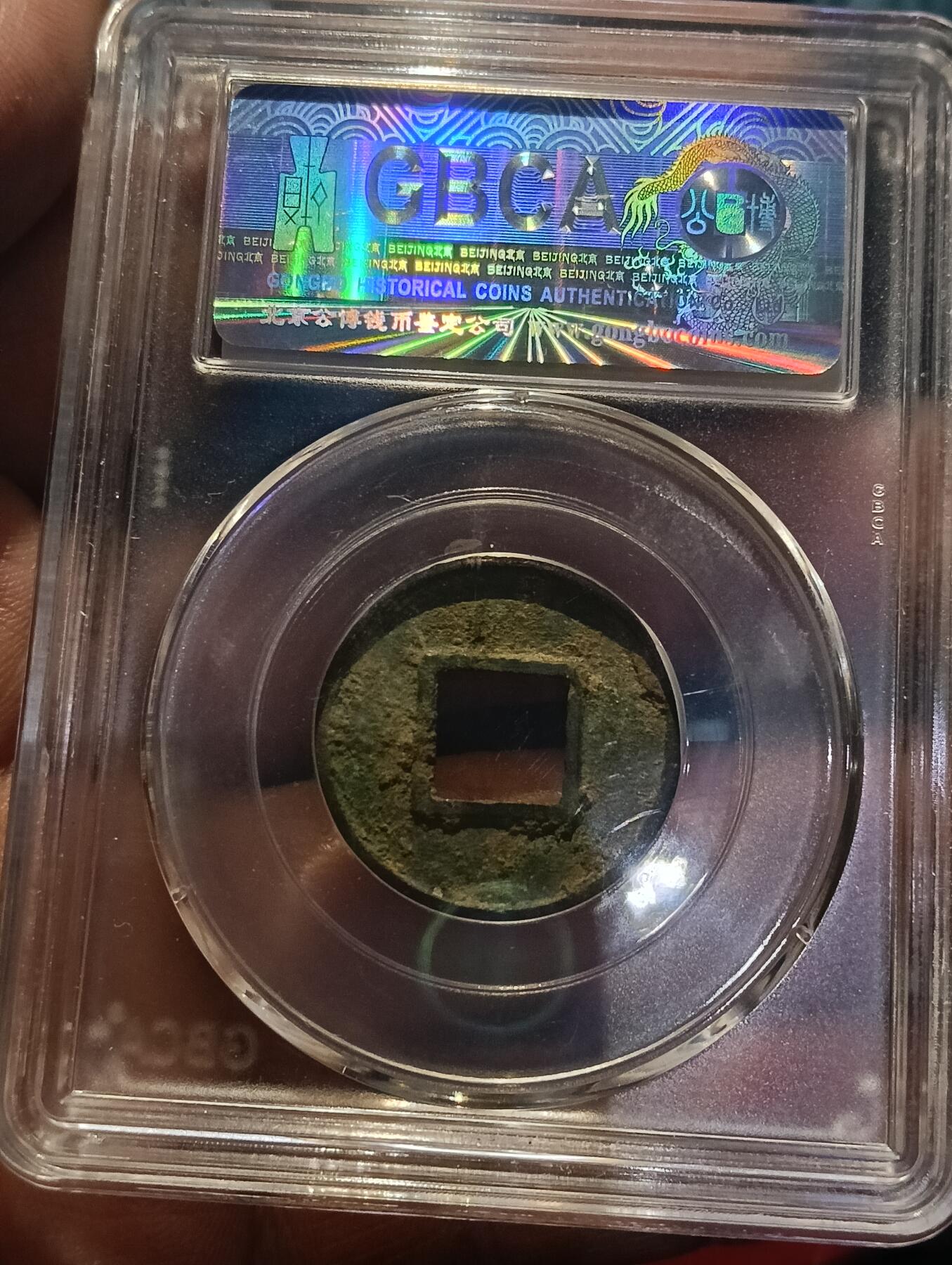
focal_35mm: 44
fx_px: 1610
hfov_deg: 32.9
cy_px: 632
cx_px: 476
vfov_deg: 42.9
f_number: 1.8
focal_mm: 3.98
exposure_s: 1/33.3
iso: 500
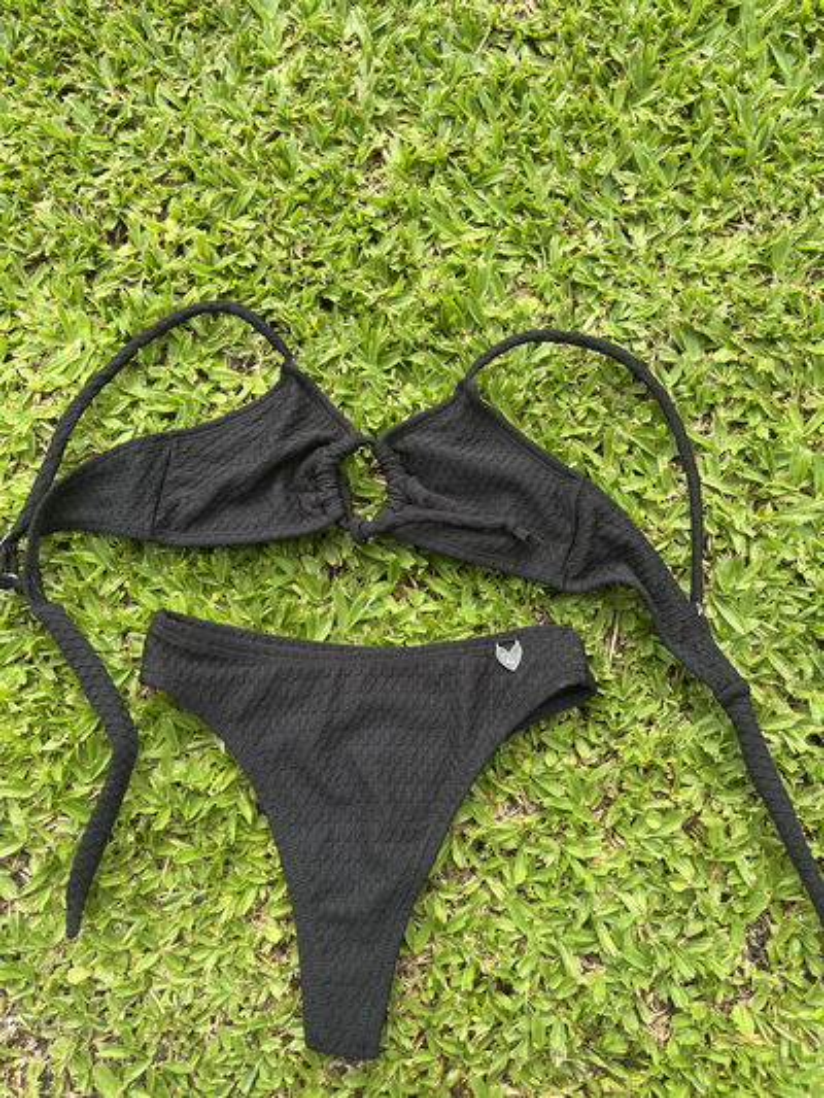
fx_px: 825
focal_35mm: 26
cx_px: 412
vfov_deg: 67.3
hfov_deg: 53.1
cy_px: 549
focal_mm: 5.1
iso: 50
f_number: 1.6
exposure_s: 1/544
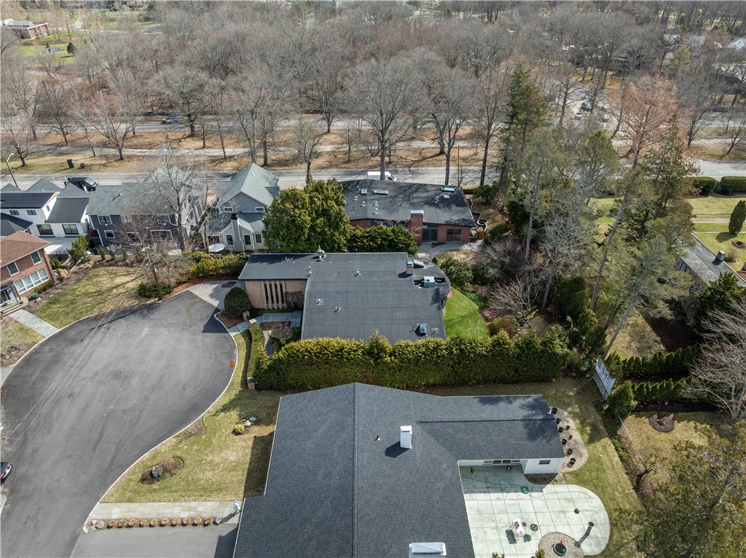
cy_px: 279
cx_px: 373
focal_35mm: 24
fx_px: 517
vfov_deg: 56.7
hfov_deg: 71.6
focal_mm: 12.29
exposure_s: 1/400
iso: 200
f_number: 4.5
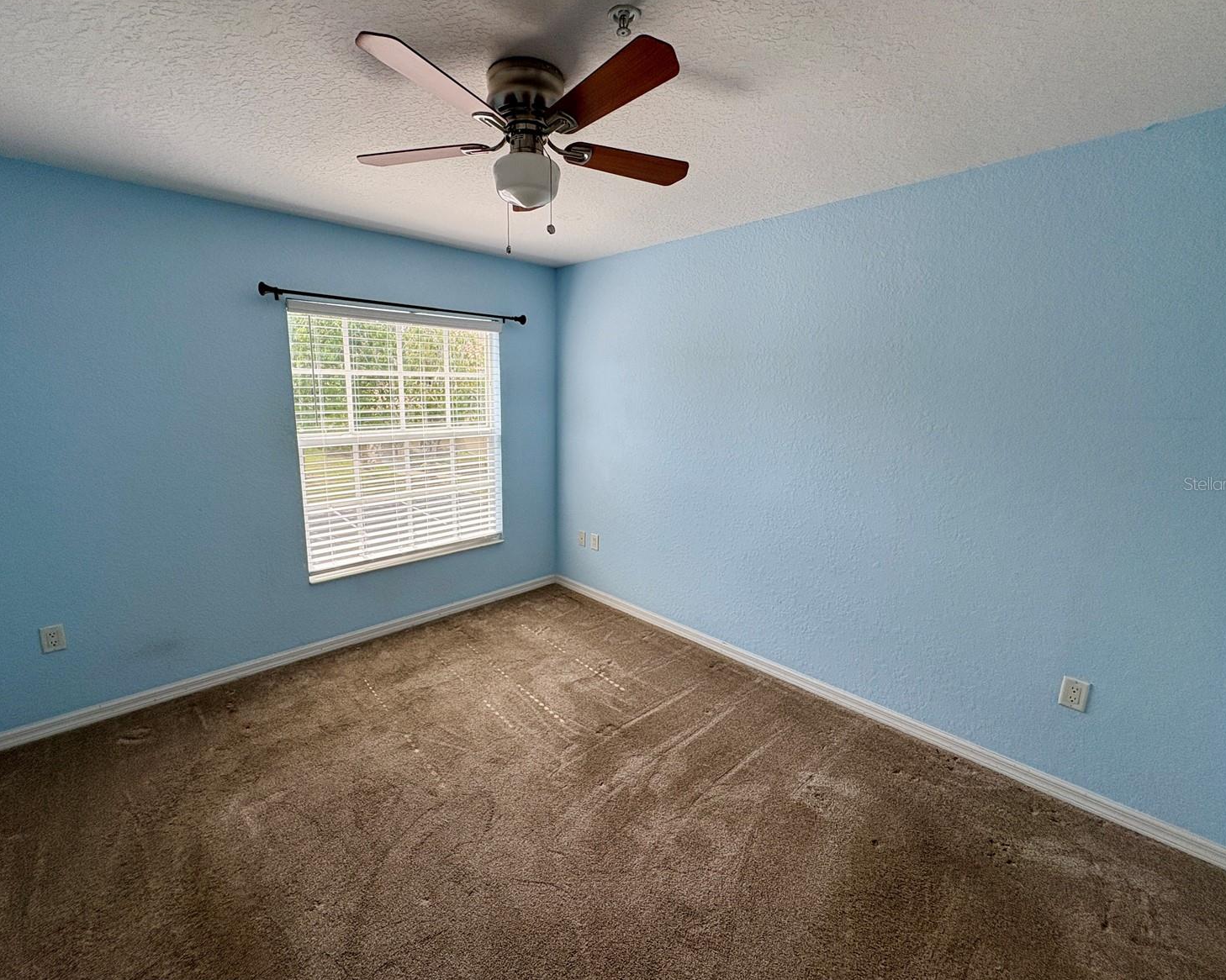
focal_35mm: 15
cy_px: 483
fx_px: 544
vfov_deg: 84.0
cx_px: 590
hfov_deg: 96.8
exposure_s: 1/425
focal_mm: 2.22
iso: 50
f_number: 2.2
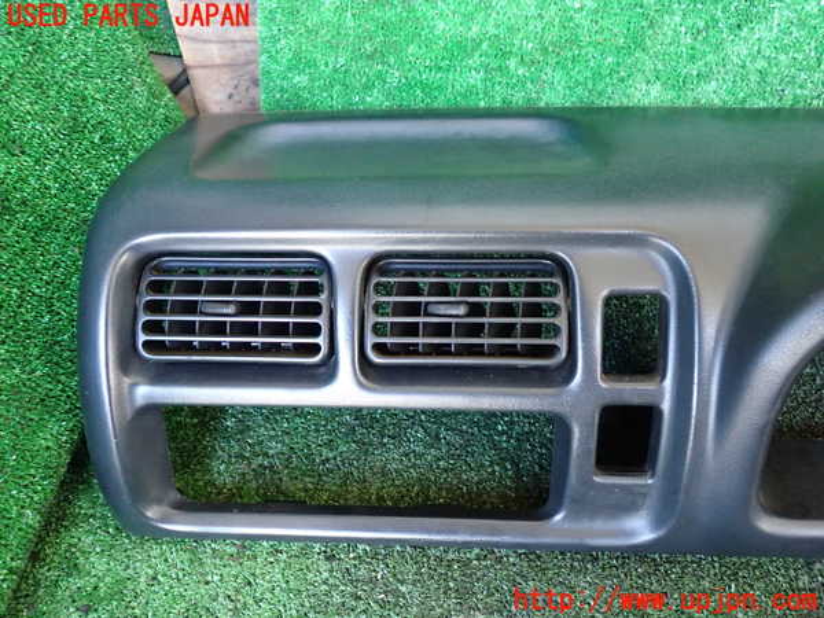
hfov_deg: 60.0
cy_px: 309
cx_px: 412
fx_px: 714
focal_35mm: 30
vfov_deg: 46.8
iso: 800
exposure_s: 1/30
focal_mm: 5.4
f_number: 2.3
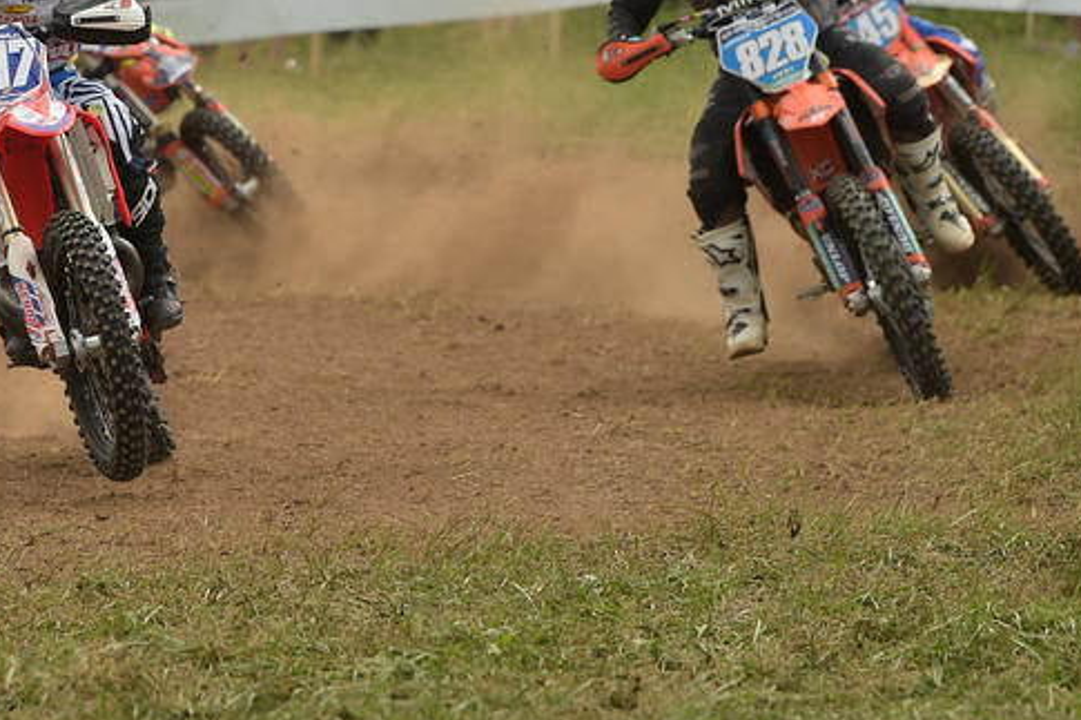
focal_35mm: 403
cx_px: 61
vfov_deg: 3.4
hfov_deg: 5.1
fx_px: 12096
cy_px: 241
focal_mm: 200
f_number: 5
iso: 500
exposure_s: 1/1600
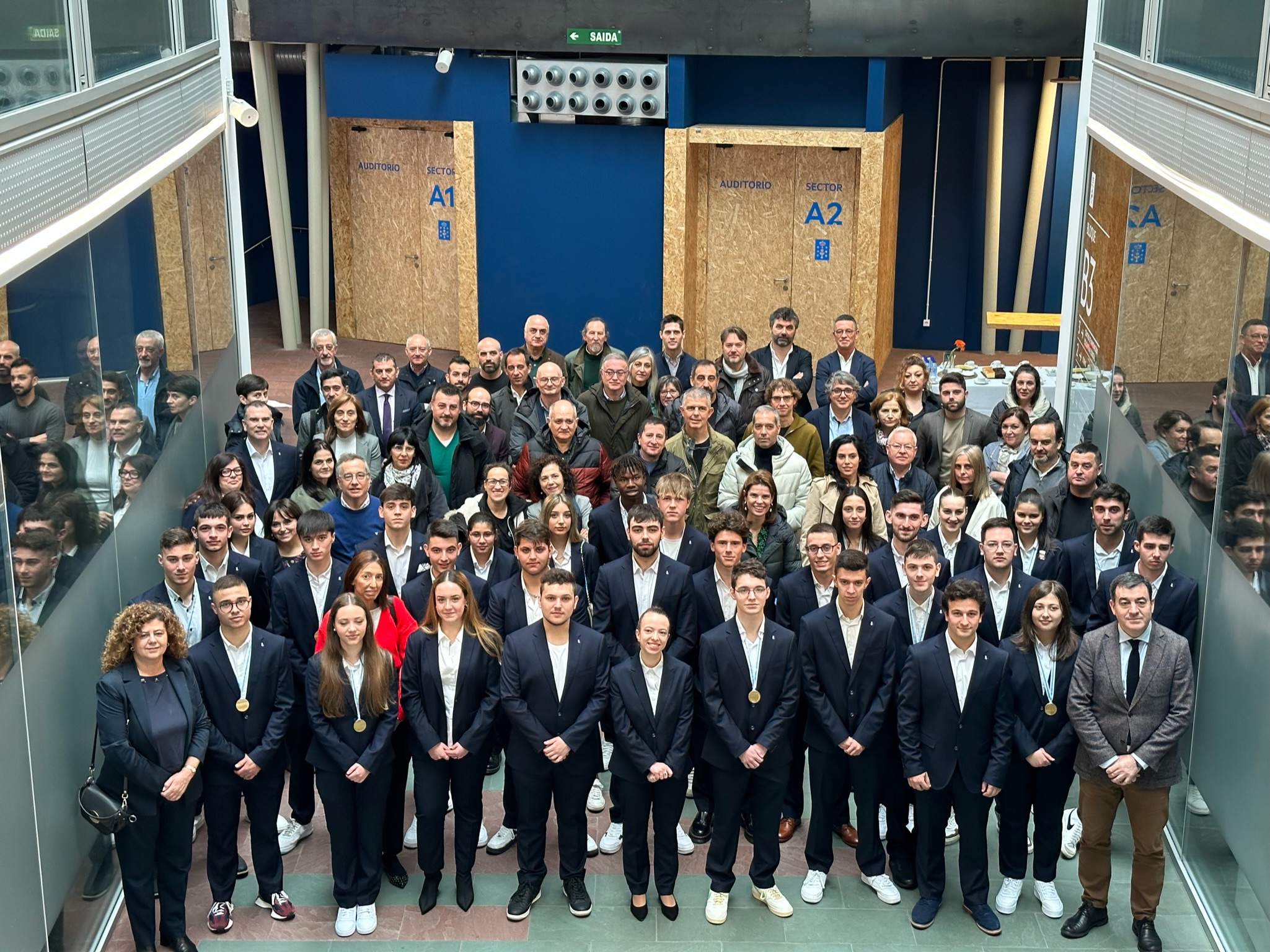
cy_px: 476
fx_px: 1761
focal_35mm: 48
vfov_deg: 30.3
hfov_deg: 39.7
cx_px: 635
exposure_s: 1/50
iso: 160
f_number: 1.78
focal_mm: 6.86
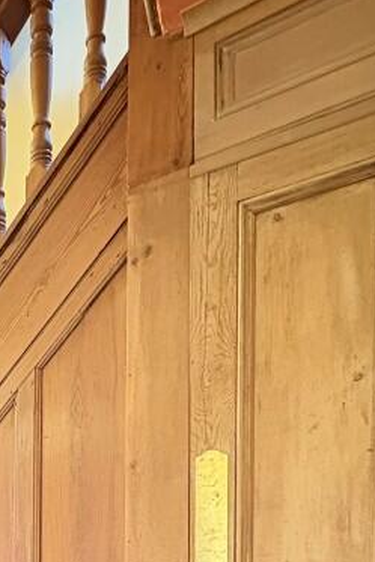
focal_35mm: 40
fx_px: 624
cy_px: 571
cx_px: -75
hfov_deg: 28.9
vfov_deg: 41.6
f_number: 2.2
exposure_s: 1/25
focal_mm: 2.22
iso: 2000
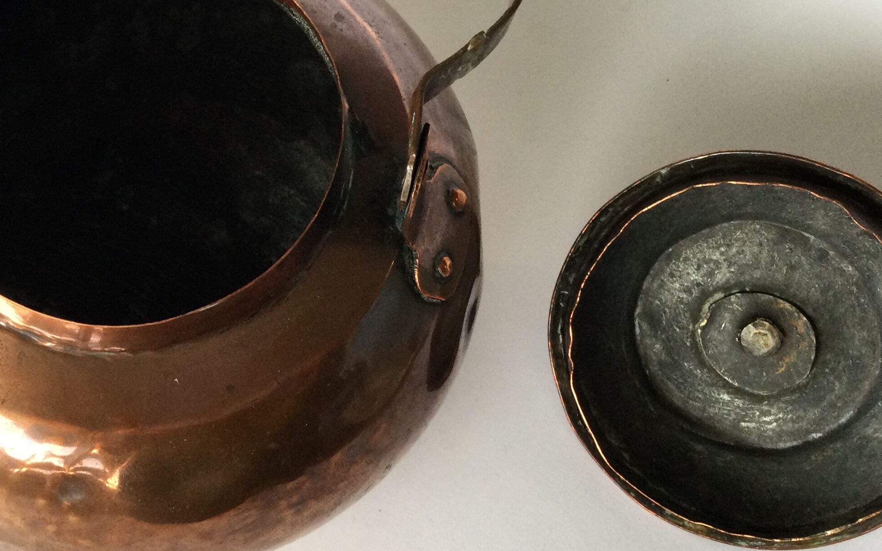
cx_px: 266
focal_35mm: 55
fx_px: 1322
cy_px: 161
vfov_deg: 23.4
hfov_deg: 36.4
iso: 40
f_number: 2.4
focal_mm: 3.3
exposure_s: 1/33
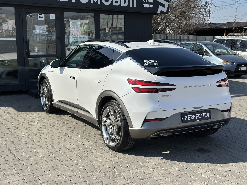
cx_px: 124
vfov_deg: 30.3
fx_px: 343
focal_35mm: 48
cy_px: 92
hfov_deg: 39.7
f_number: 1.78
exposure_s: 1/7634
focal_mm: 6.86
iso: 80
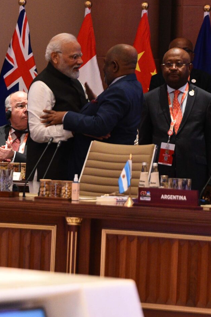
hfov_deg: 2.5
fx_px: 4819
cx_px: 75
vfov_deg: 3.8
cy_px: 87
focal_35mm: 548
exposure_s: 1/200
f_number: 4.5
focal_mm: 200
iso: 3200
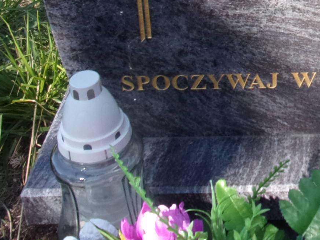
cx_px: 334
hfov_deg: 25.8
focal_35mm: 71
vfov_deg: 19.5
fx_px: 656
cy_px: -50
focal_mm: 4.3
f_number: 3.3
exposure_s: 1/400
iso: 80
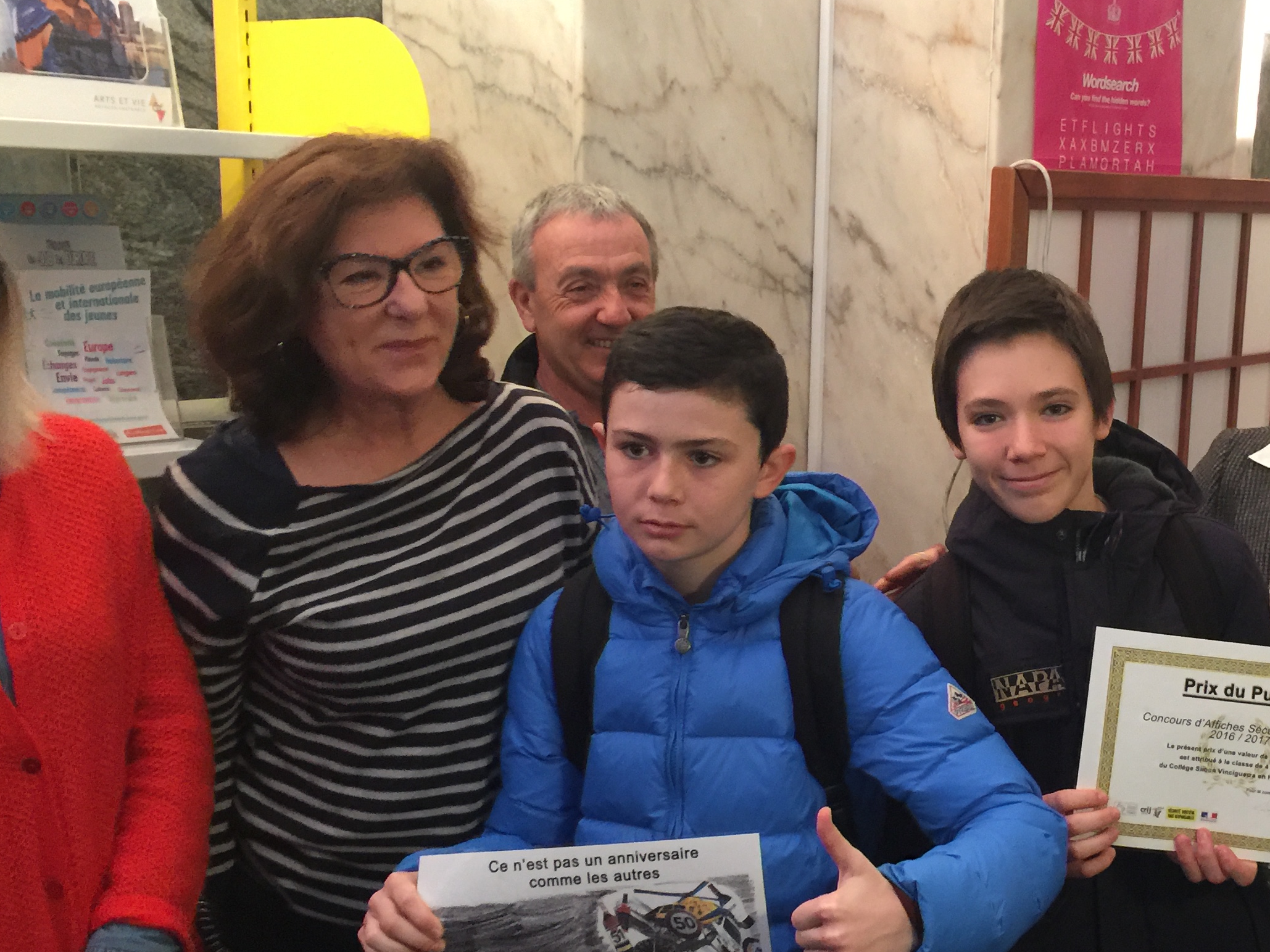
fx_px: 1687
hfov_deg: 40.0
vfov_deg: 31.5
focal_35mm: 46
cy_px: 529
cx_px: 971
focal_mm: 4.15
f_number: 2.2
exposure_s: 1/10
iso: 100
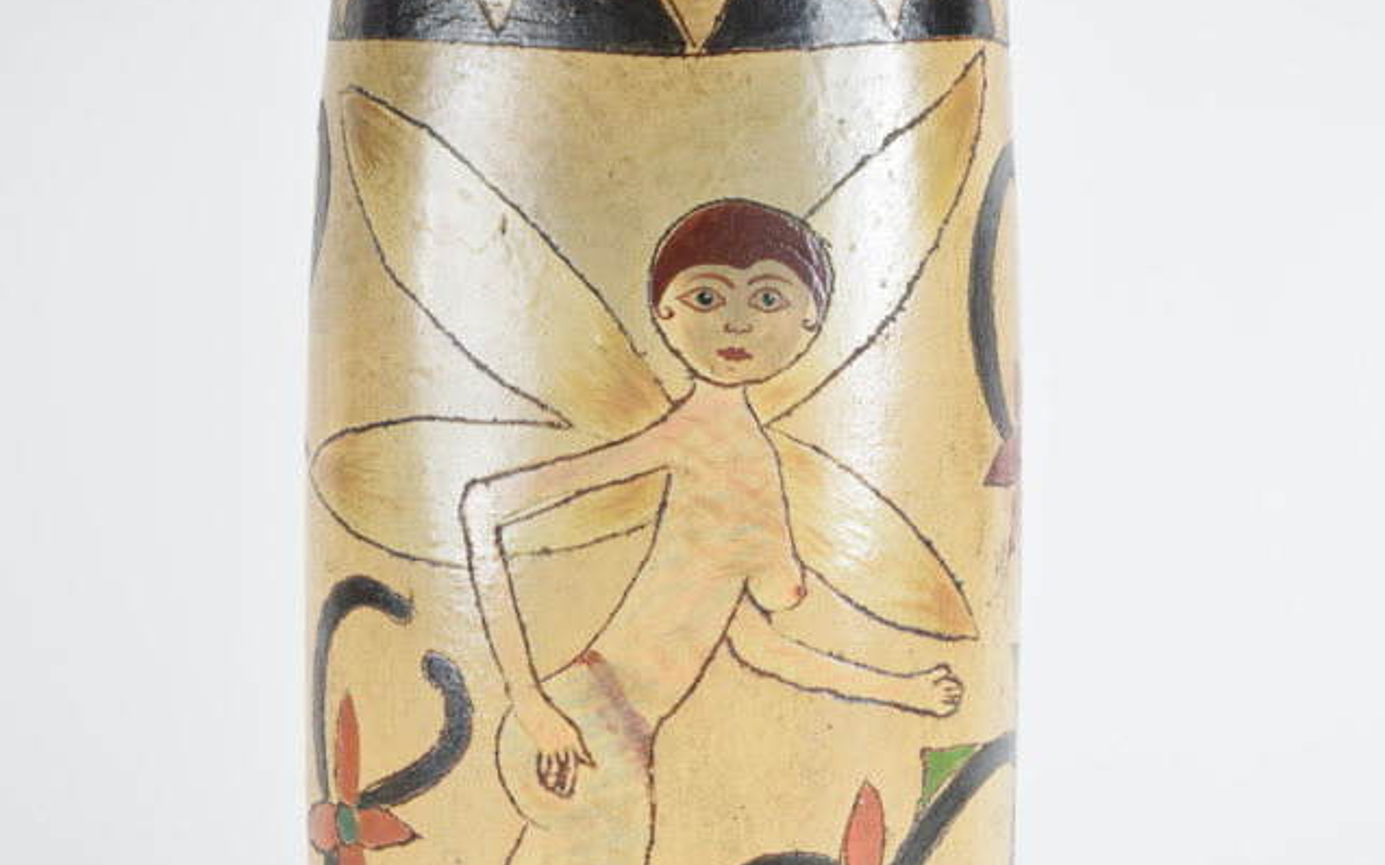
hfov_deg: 24.5
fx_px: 3190
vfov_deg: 15.4
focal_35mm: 85
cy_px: 434
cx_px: 694
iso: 800
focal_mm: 55
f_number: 8
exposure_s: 1/125
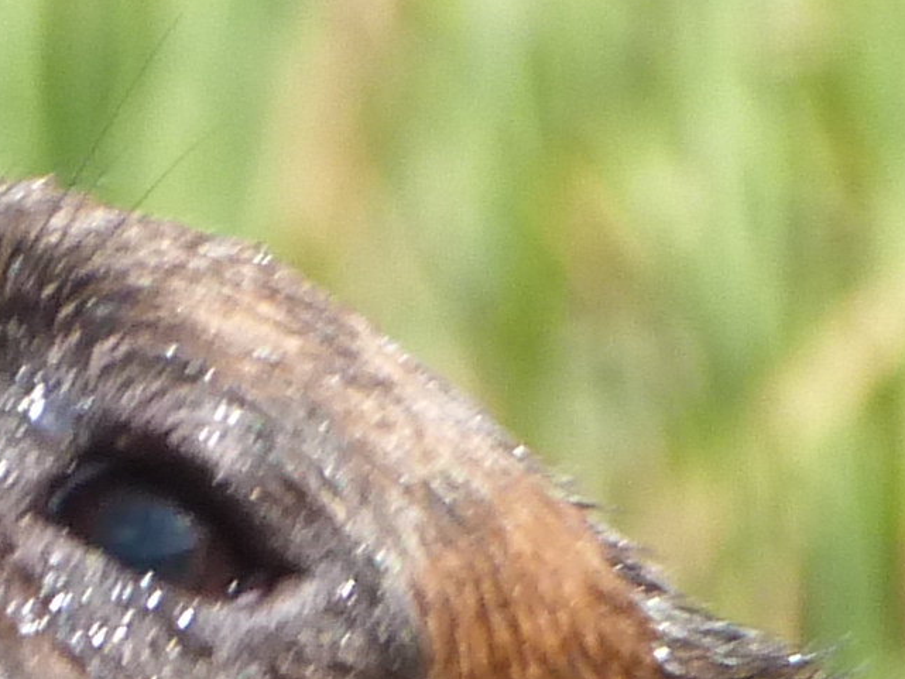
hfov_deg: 1.3
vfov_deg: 1.0
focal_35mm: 1472
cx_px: -737
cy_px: 735
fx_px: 38491
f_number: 3.9
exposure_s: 1/500
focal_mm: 42.4
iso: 160
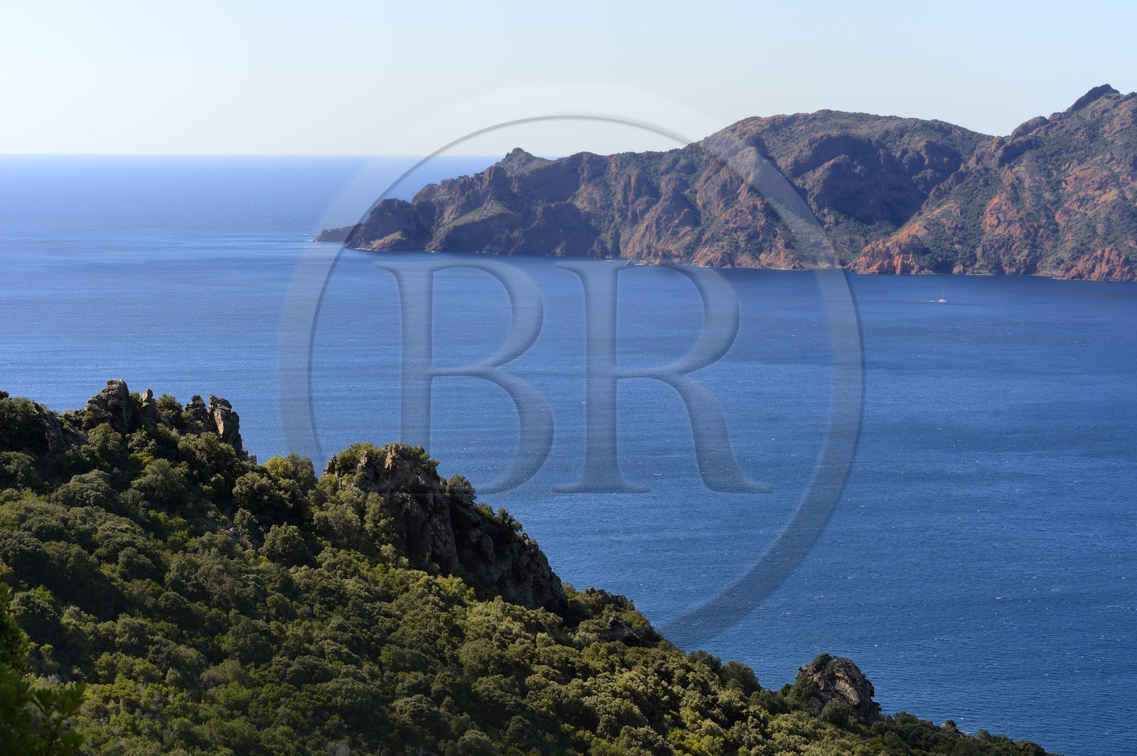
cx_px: 568
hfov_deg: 24.8
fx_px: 2588
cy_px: 378
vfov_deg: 16.6
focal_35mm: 82
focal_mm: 82
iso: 200
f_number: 9
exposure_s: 1/320
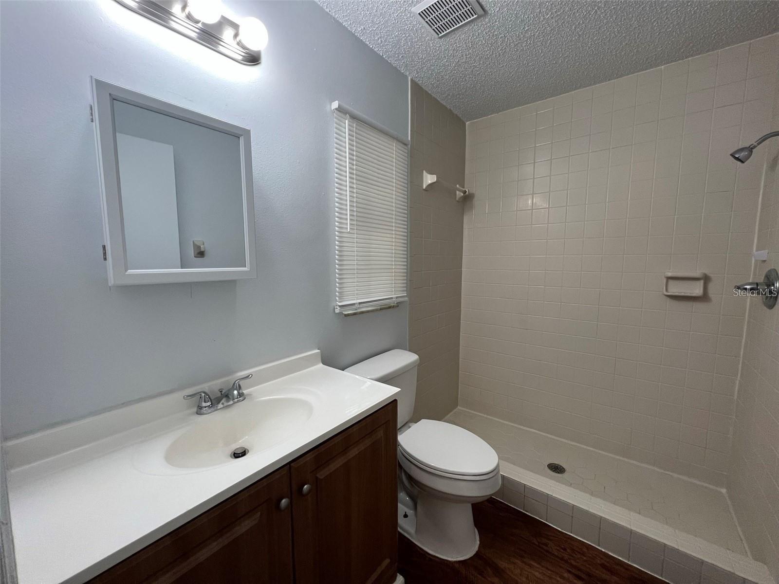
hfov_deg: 106.2
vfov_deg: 89.9
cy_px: 292
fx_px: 293
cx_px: 390
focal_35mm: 13
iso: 160
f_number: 1.8
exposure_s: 1/120
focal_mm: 1.57
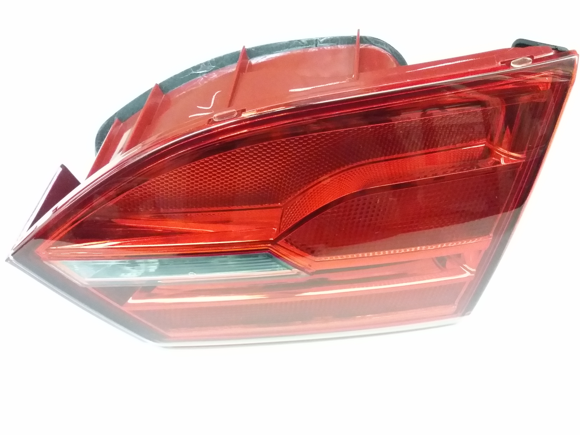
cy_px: 218
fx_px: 536
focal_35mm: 32
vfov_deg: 44.2
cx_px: 290
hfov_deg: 56.8
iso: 800
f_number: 2.4
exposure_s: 1/15
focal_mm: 3.4
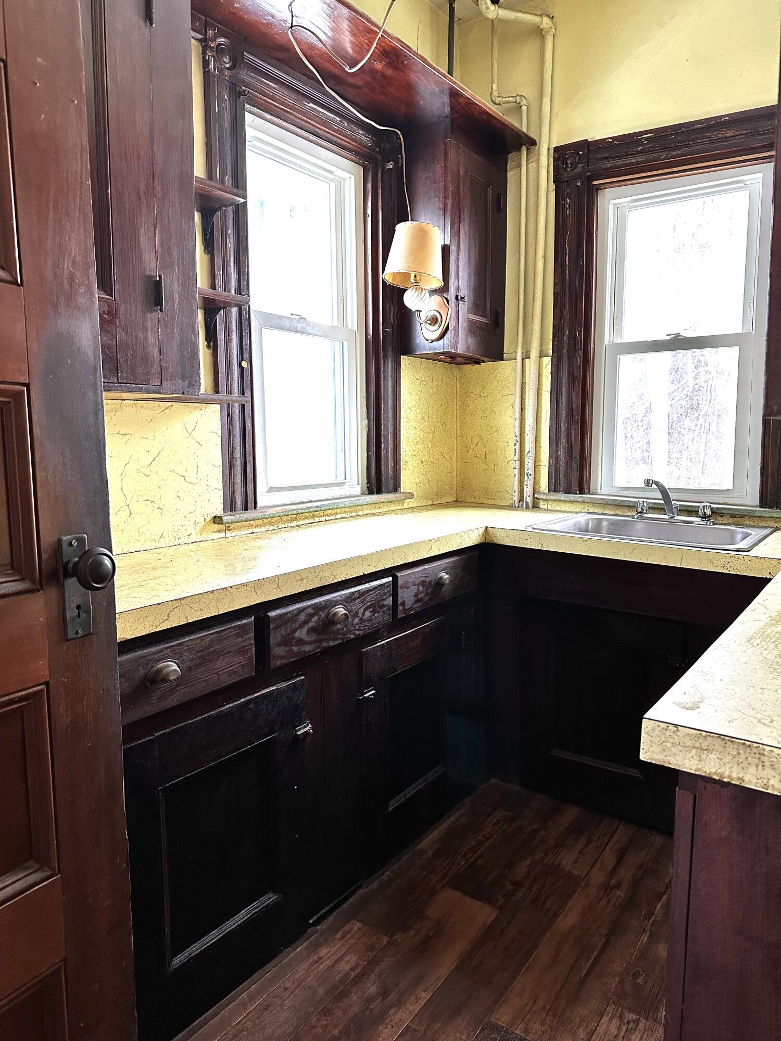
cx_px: 390
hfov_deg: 56.8
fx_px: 722
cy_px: 520
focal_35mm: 24
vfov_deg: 71.6
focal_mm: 6.86
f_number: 1.78
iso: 320
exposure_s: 1/60
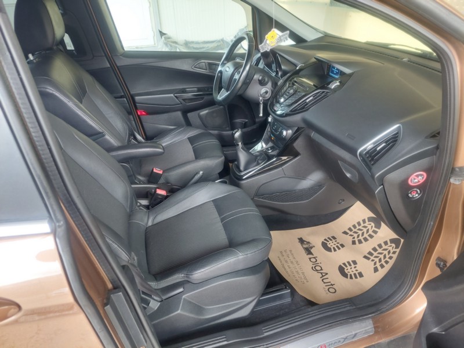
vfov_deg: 54.9
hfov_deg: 69.4
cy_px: 174
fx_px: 335
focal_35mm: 25
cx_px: 232
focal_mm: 5.23
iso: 250
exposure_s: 1/50
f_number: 1.8
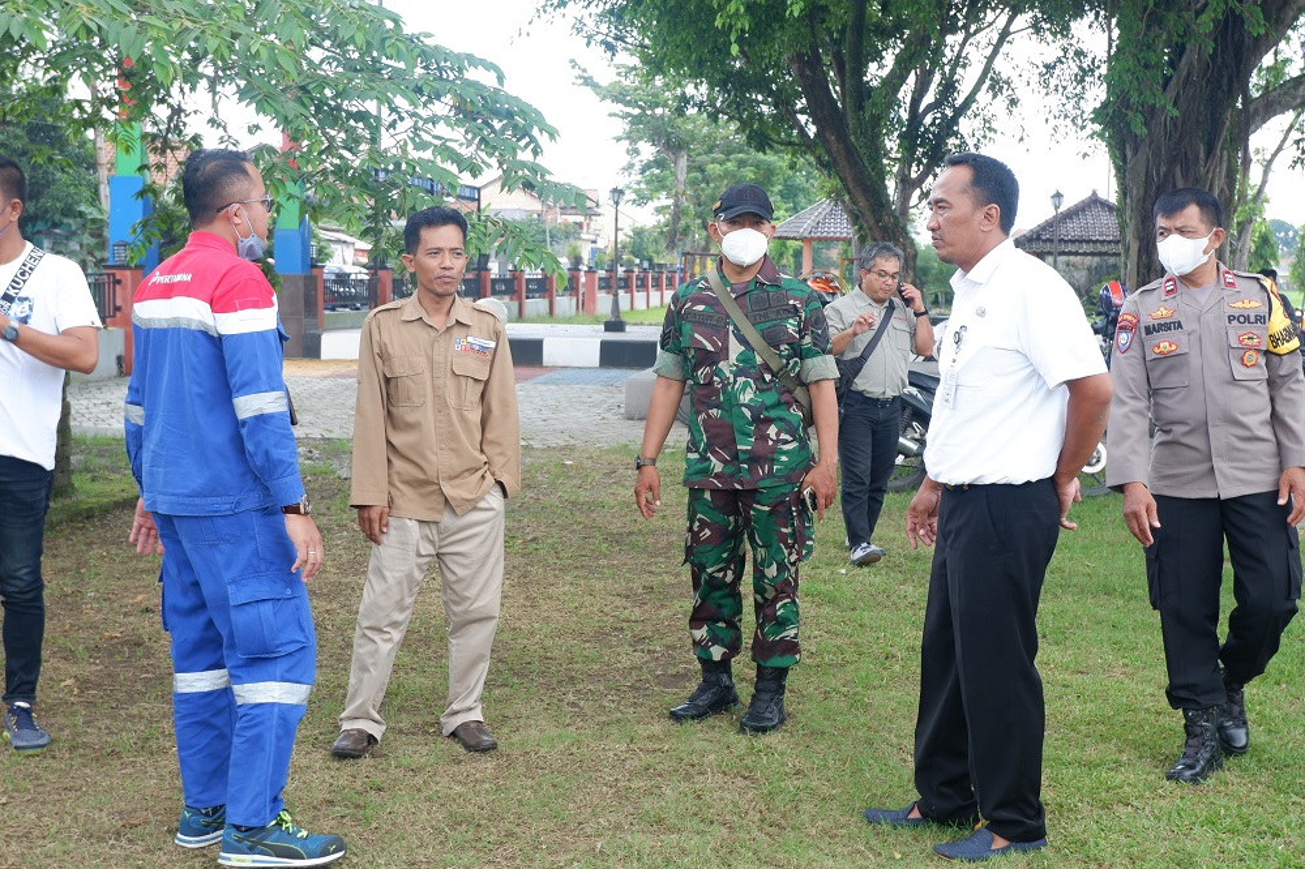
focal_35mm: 45
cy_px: 434
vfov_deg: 29.8
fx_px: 1631
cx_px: 652
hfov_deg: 43.6
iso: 200
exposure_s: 1/125
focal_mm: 30.5
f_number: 4.7
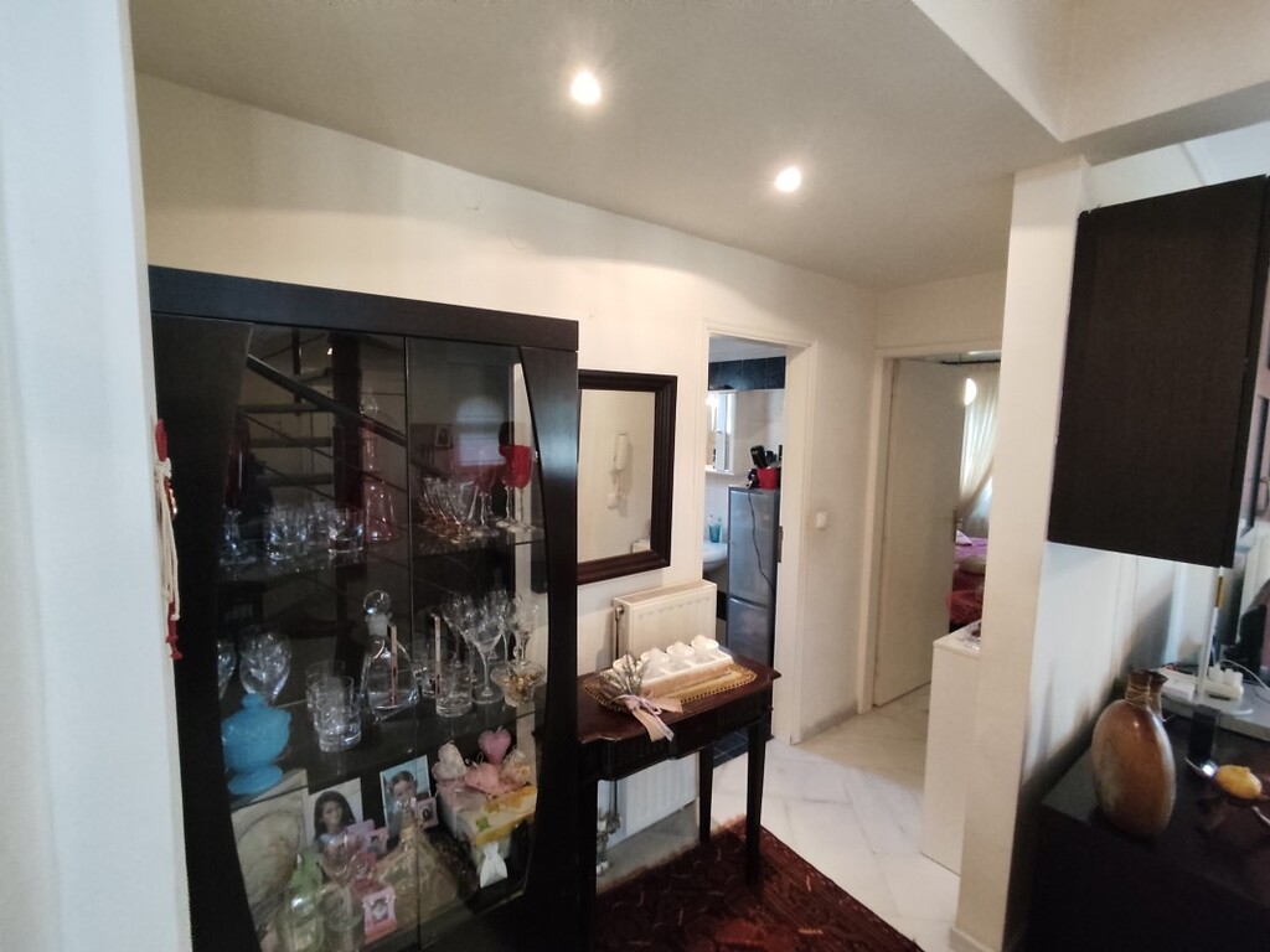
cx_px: 635
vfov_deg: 81.7
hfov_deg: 98.2
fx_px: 550
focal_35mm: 15
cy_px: 476
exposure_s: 1/33
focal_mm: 1.6
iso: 512
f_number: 2.2
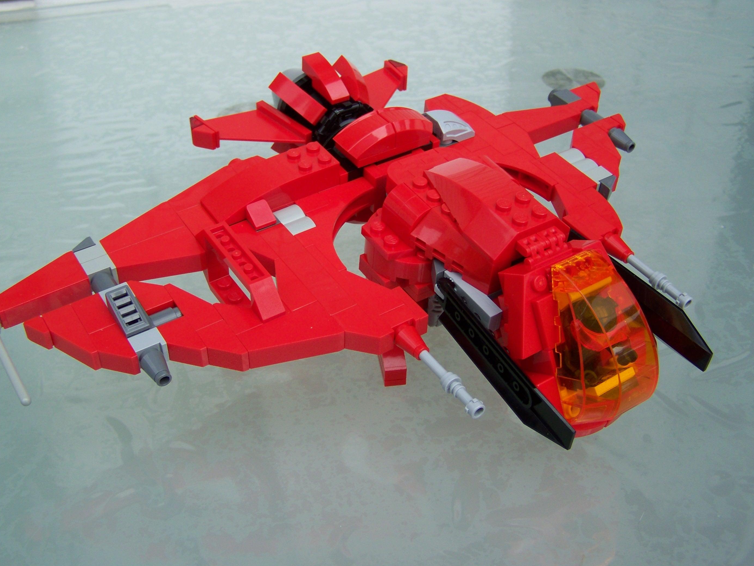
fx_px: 915
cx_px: 352
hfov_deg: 44.8
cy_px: 260
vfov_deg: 34.3
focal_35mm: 42
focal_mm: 6.3
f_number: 2.8
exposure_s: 1/320
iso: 64
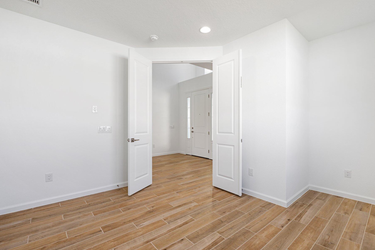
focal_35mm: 16
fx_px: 167
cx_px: 196
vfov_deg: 73.7
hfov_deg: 96.7
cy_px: 128
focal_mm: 14
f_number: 10
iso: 500
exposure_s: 1/6
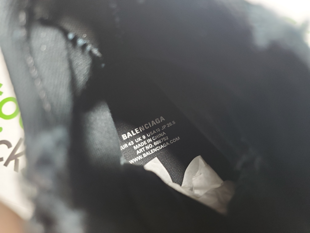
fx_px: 233
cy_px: 116
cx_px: 155
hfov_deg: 67.3
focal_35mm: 26
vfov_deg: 53.1
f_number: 1.5
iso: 200
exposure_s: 1/100
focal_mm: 4.3
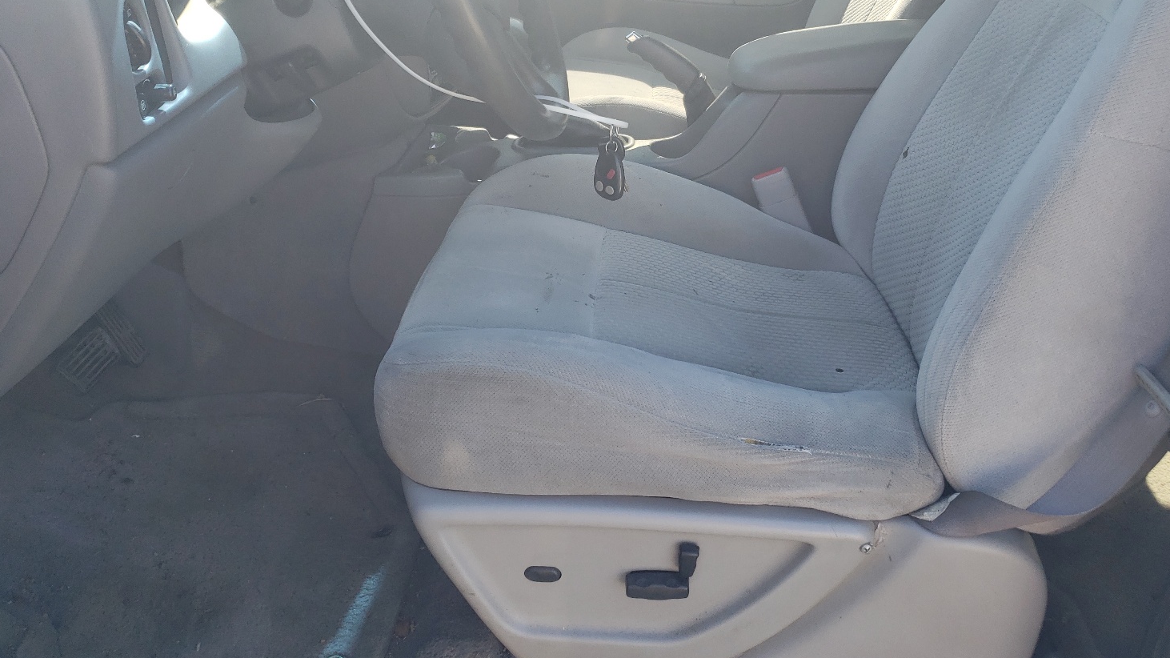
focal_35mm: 31
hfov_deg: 62.6
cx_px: 623
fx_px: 962
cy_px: 221
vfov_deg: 37.4
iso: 50
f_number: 1.5
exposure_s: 1/294
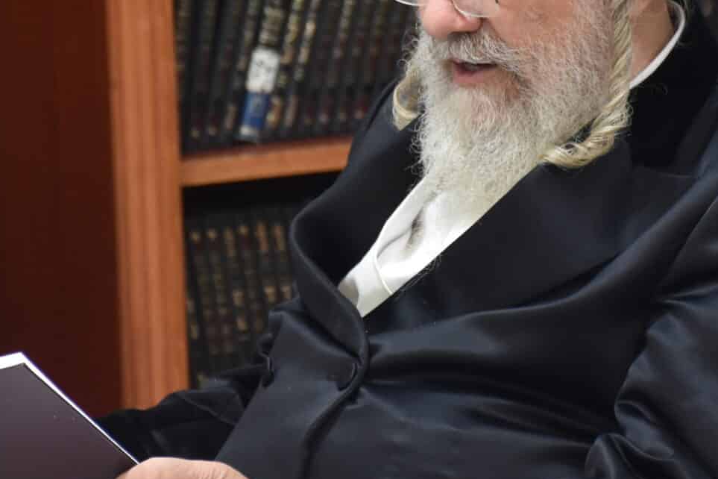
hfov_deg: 7.6
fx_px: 5406
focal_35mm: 271
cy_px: 91
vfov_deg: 5.1
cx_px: 459
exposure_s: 1/80
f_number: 5.6
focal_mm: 85
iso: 1000
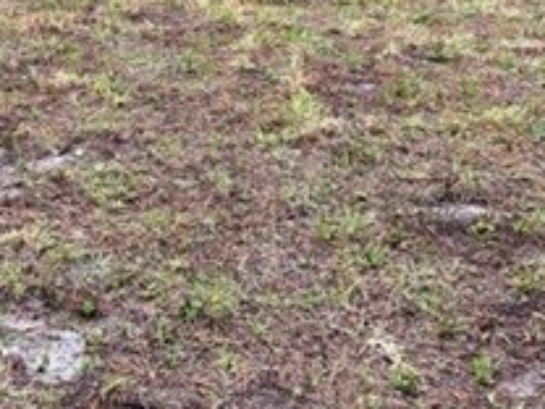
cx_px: 73
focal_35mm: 80
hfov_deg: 23.9
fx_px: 1260
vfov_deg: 17.7
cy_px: -52
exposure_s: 1/168
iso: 32
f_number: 1.6
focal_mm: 4.2
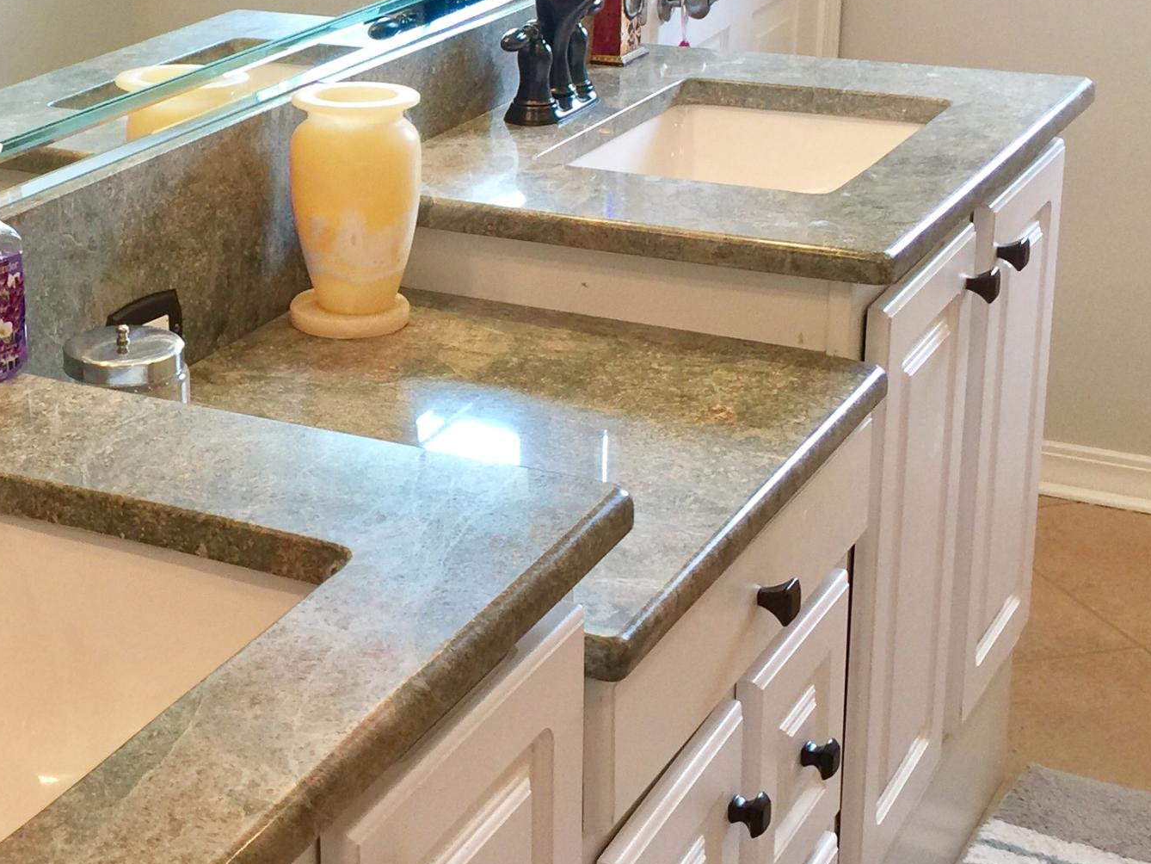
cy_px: 281
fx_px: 2162
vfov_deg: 22.5
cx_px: 151
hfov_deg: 28.8
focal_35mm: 65
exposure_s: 1/30
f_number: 2.2
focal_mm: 4.15
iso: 32
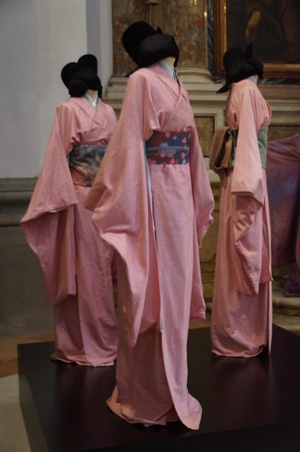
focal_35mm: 52
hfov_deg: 25.7
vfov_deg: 37.9
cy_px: 226
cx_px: 150
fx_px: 657
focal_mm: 35
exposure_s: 1/80
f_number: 4
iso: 3200
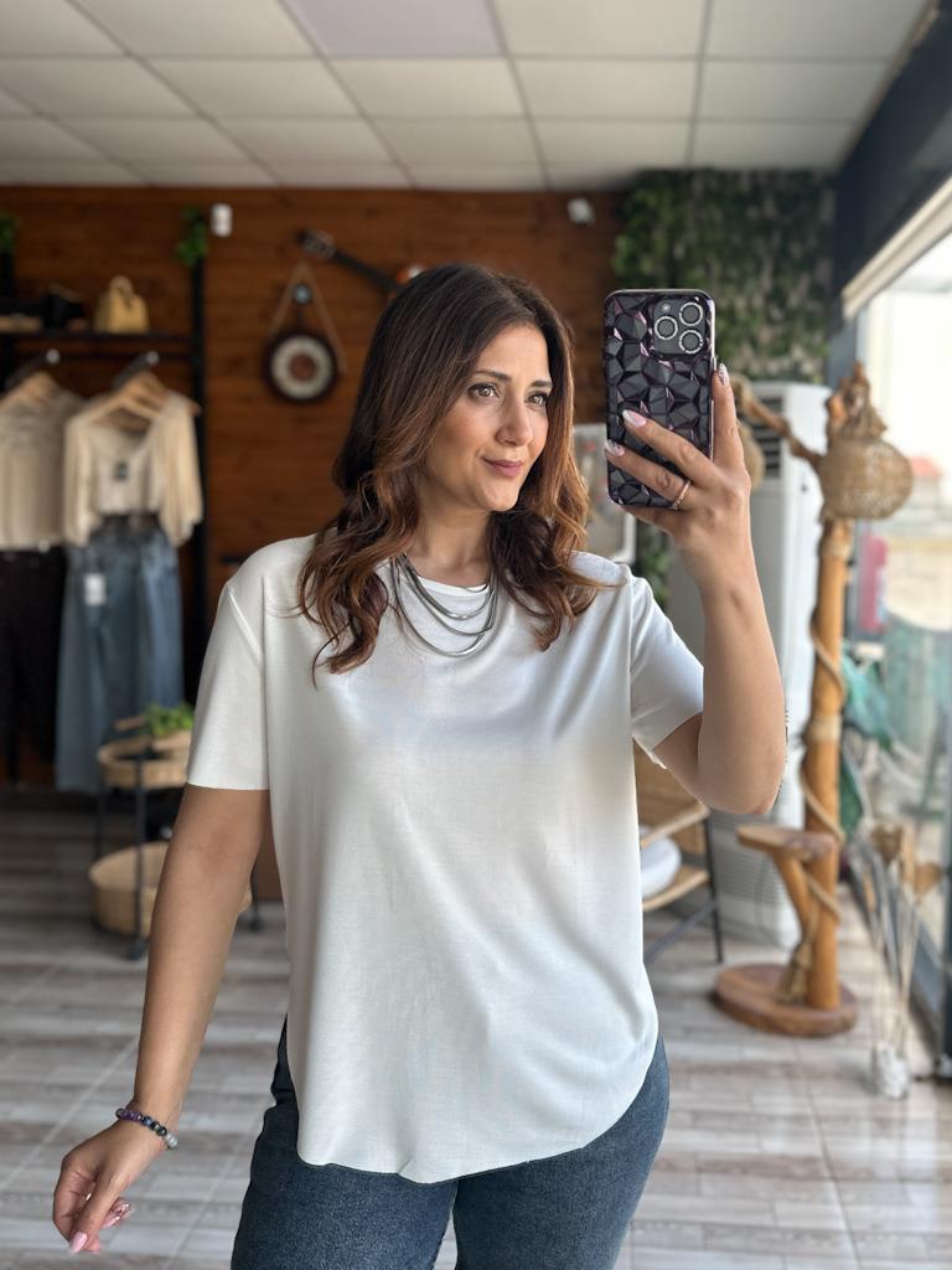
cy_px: 635
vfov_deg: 71.6
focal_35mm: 24
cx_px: 476
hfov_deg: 56.8
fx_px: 880
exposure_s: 1/120
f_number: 1.8
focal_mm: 6.86
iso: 64
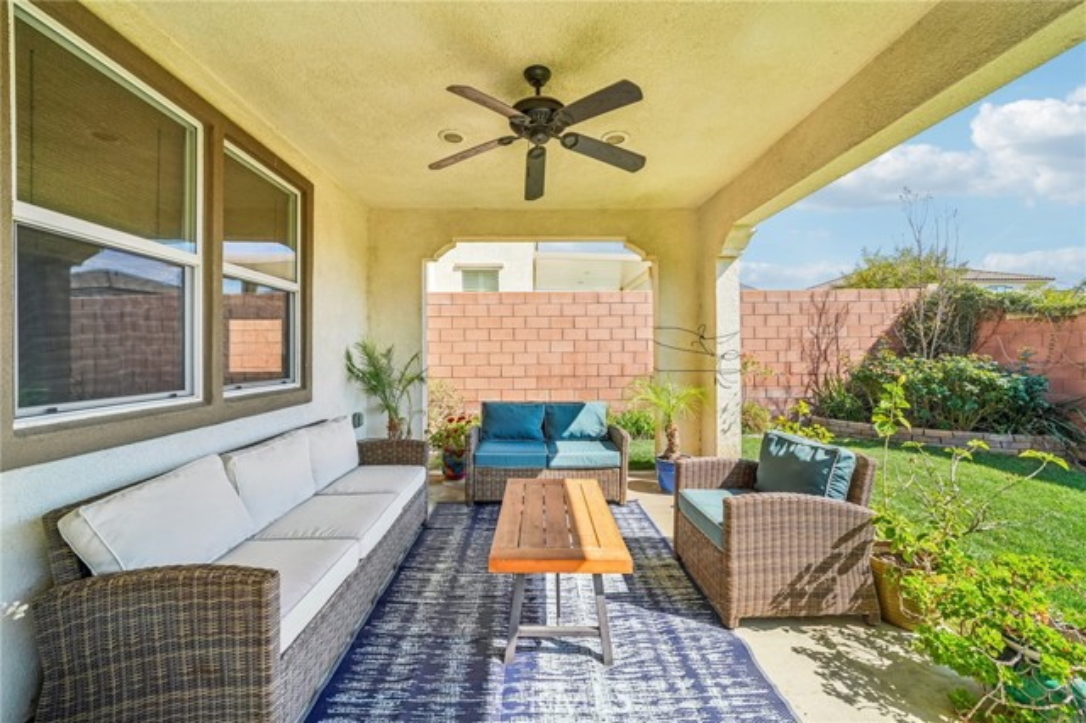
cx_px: 543
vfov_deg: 81.1
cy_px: 362
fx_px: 422
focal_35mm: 14
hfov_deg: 104.3
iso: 100
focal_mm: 14
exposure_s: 1/125
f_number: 9
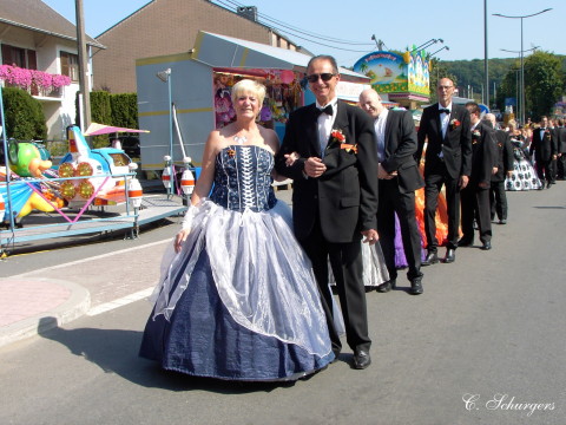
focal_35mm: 46
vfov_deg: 31.5
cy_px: 212
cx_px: 283
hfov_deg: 41.2
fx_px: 752
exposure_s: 1/210
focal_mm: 7.1
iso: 70
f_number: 5
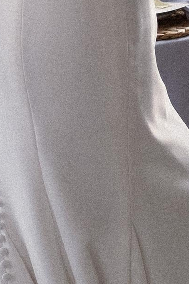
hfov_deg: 3.9
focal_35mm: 354
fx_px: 2789
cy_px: 57
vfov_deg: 5.8
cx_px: 115
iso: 800
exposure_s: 1/500
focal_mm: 35
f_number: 2
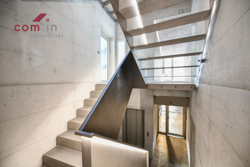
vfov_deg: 81.2
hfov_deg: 104.3
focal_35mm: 14
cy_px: 84
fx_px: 97
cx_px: 125
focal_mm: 14
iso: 320
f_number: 2.8
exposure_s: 1/5
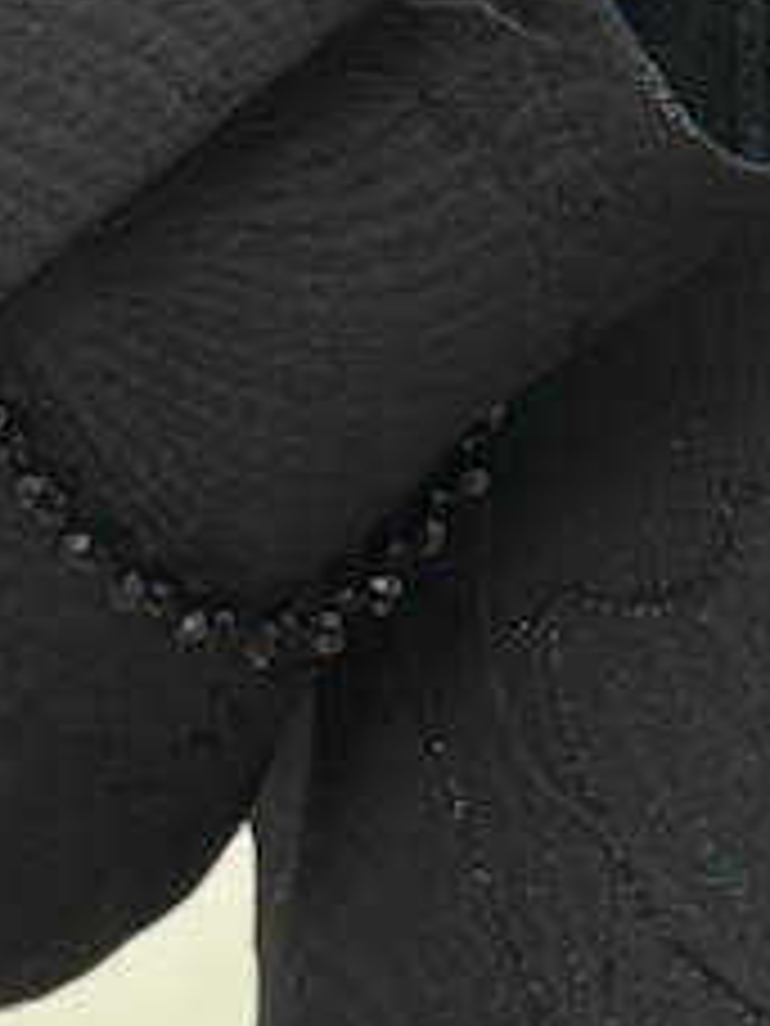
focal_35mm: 270
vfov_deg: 7.3
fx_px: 8008
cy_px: 616
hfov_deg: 5.4
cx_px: 1499
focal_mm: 6.76
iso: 64
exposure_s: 1/205
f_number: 1.78
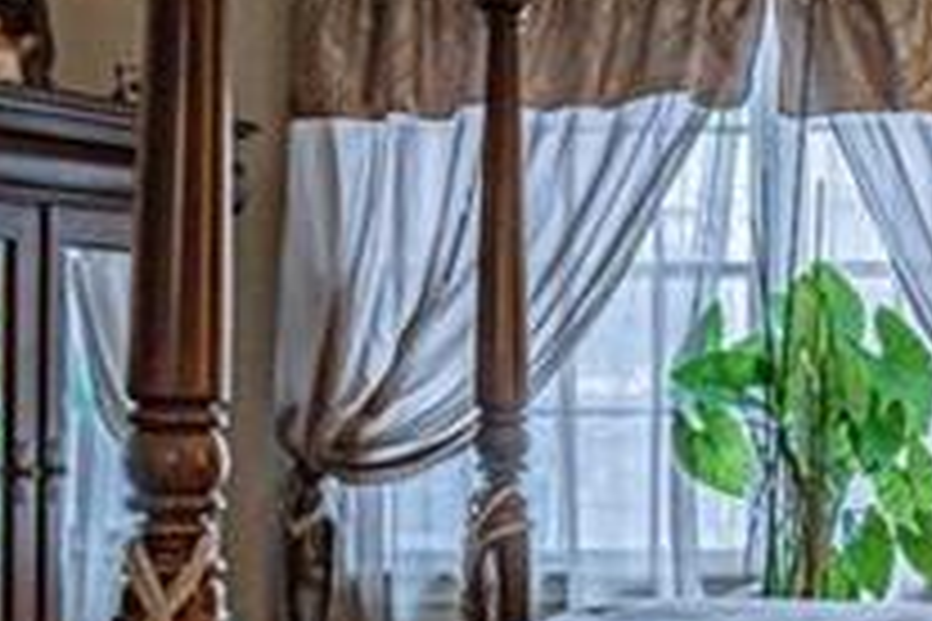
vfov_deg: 16.2
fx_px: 2174
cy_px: 493
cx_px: 851
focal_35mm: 84
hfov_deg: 23.5
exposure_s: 1/320
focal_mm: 17
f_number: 4
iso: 1600
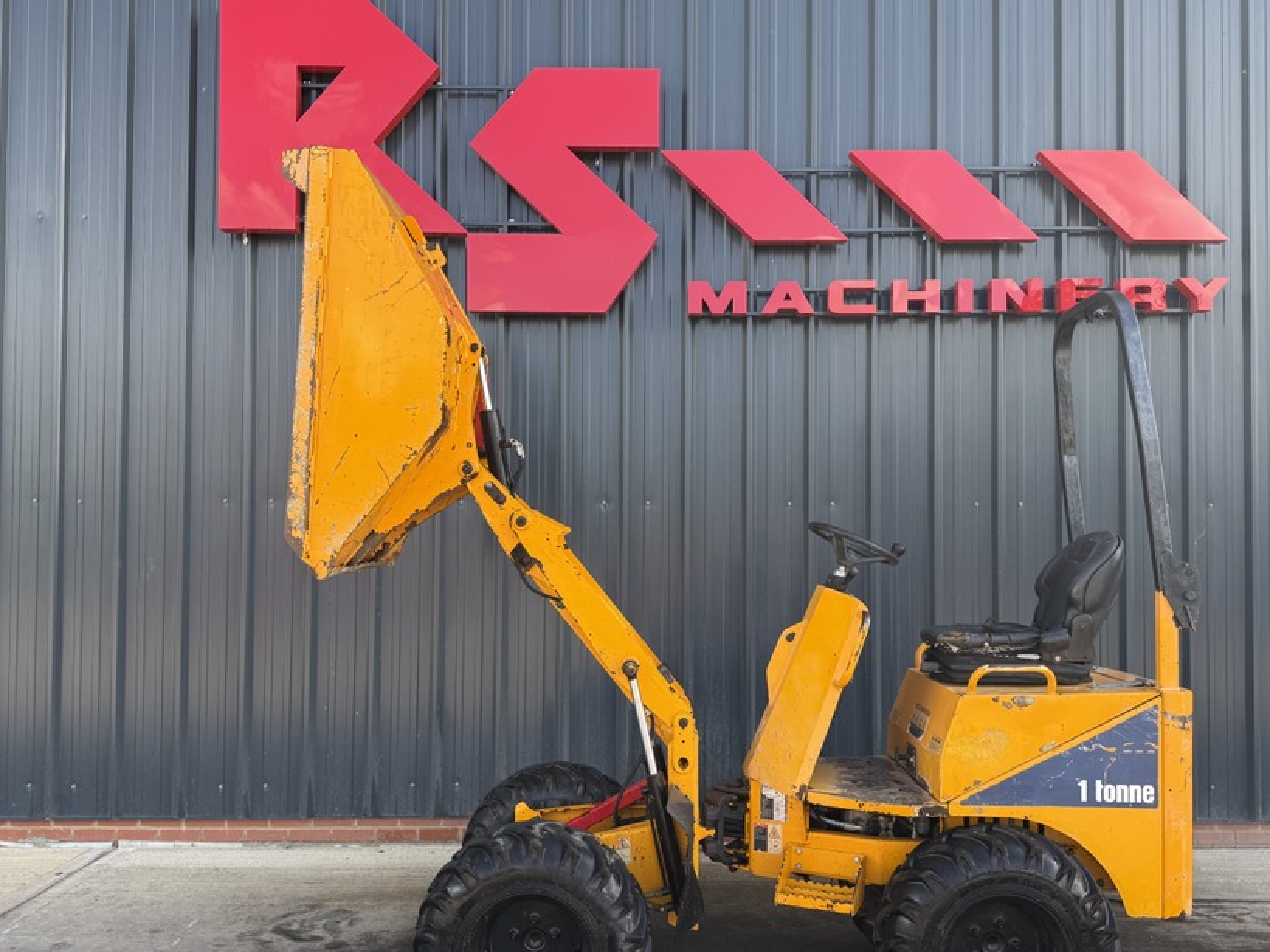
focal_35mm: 30
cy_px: 504
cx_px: 657
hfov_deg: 60.0
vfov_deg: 46.8
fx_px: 1100
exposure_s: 1/632
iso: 80
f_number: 1.78
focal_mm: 6.76
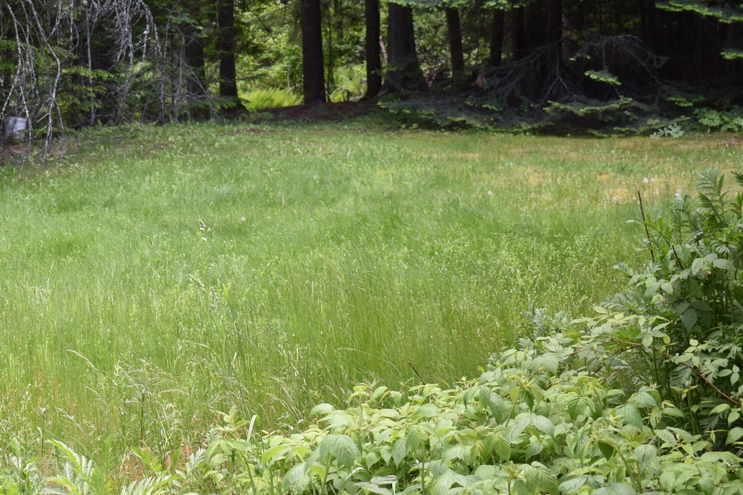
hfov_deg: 25.9
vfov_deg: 17.5
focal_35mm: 77
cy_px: 48
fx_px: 1589
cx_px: 153
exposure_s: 1/80
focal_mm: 26
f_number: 4
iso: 100
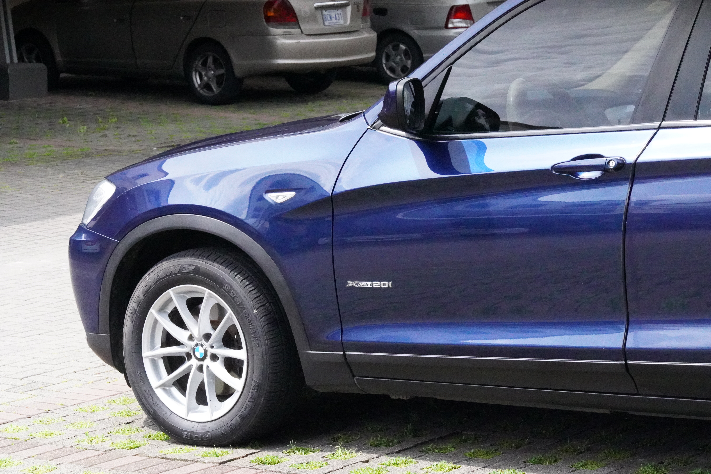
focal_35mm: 112
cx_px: 356
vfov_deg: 12.2
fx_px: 2222
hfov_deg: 18.2
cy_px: 237
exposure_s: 1/4000
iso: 16000
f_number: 11
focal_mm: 75
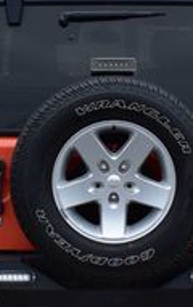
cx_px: 119
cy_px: 93
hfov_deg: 10.3
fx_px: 1071
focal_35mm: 128
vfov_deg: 16.3
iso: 400
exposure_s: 1/100
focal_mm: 25
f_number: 9
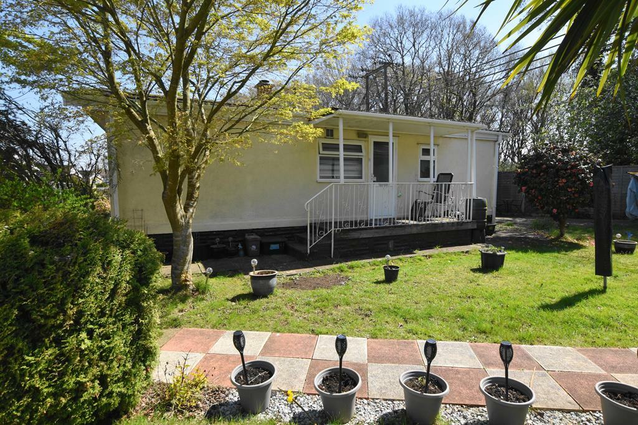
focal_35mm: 20
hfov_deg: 85.4
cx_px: 319
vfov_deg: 63.2
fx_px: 346
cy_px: 212
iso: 125
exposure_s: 1/250
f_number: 8
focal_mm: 13
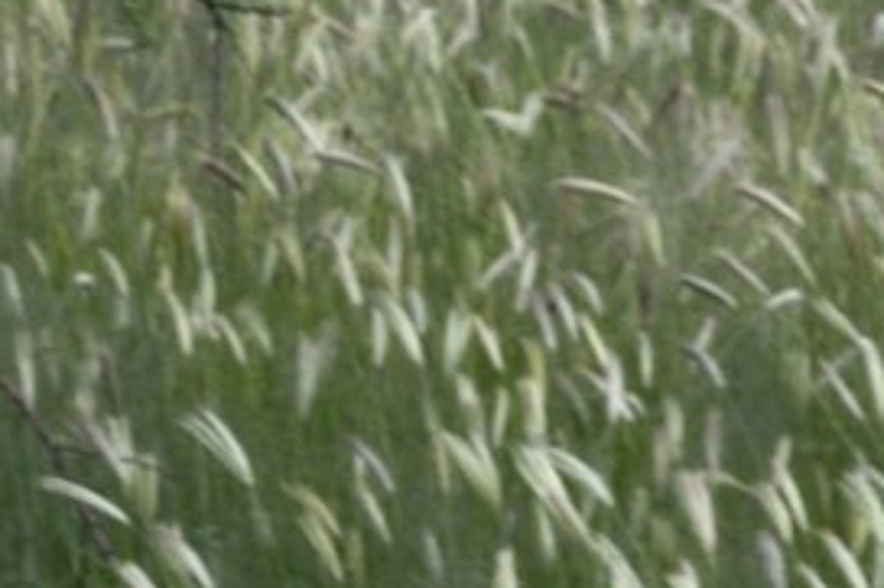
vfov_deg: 2.8
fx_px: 11828
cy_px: 1637
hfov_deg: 4.2
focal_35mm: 482
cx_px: 2330
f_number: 9
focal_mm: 82
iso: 800
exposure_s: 1/800
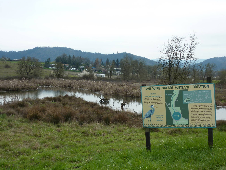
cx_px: 113
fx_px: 294
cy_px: 85
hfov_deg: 42.1
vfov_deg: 32.2
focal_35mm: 45
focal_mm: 7.3
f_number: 3.7
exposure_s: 1/500
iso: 80
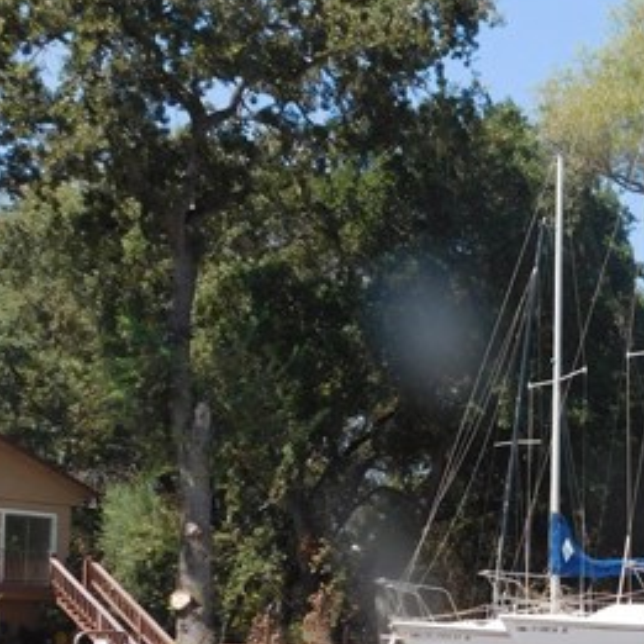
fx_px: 1368
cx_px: 716
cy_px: 553
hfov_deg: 24.6
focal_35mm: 65
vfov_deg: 25.8
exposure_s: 1/800
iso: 125
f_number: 3.2
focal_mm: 5.3
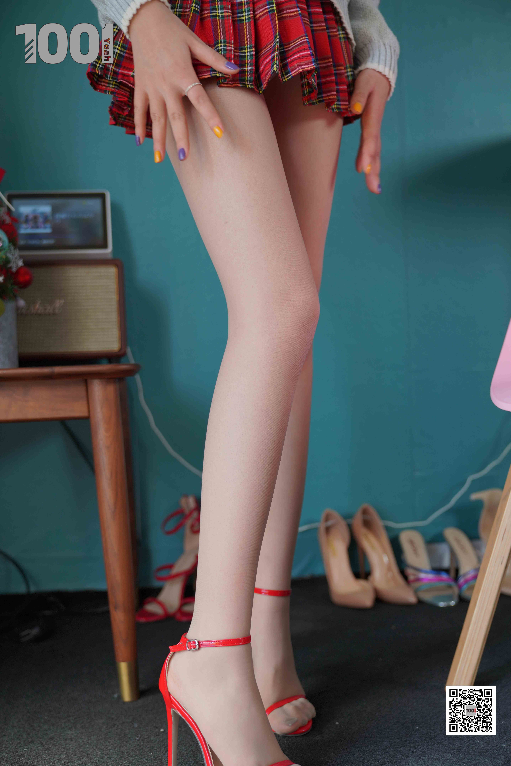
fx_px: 894
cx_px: 256
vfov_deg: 46.4
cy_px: 383
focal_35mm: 42
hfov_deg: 31.9
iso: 320
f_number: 2.8
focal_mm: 42
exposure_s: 1/200
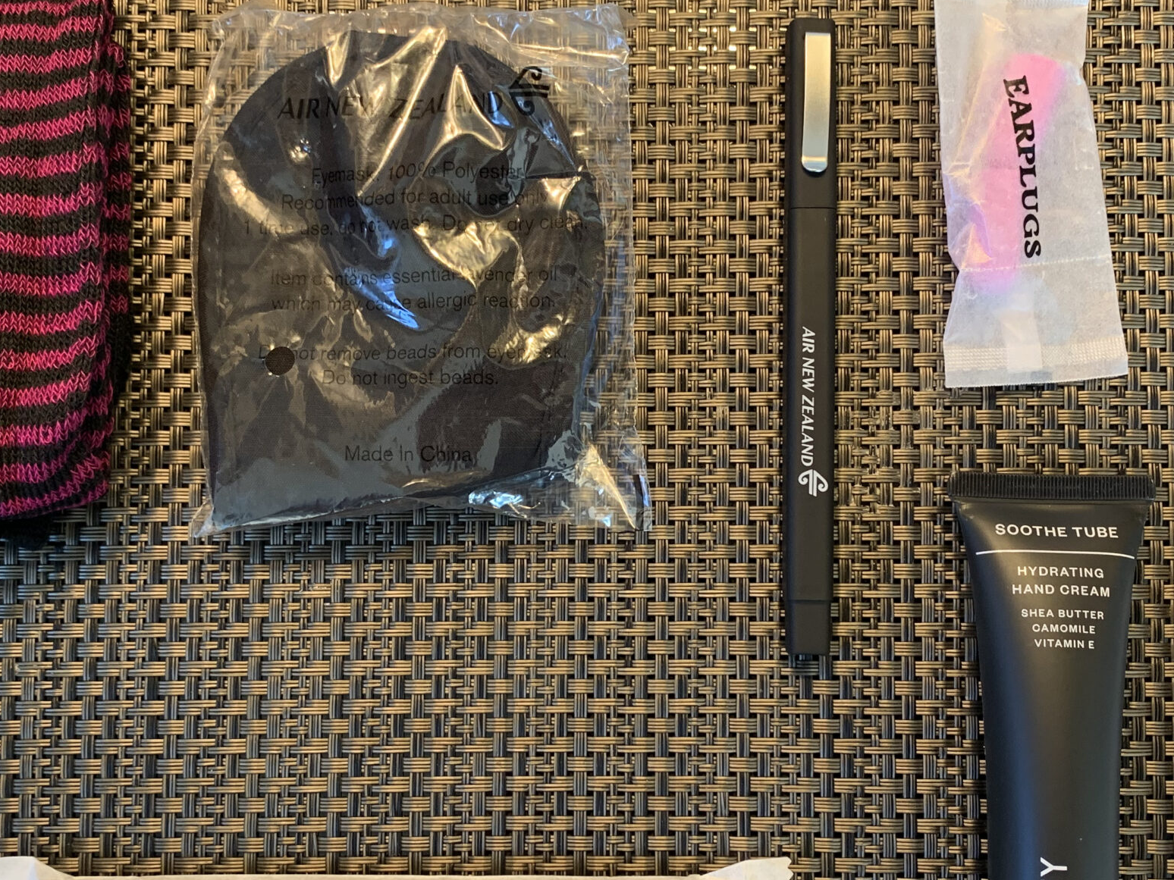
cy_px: 524
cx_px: 591
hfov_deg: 43.9
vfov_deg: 33.5
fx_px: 1458
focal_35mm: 43
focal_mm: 4.25
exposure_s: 1/50
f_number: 1.8
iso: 125
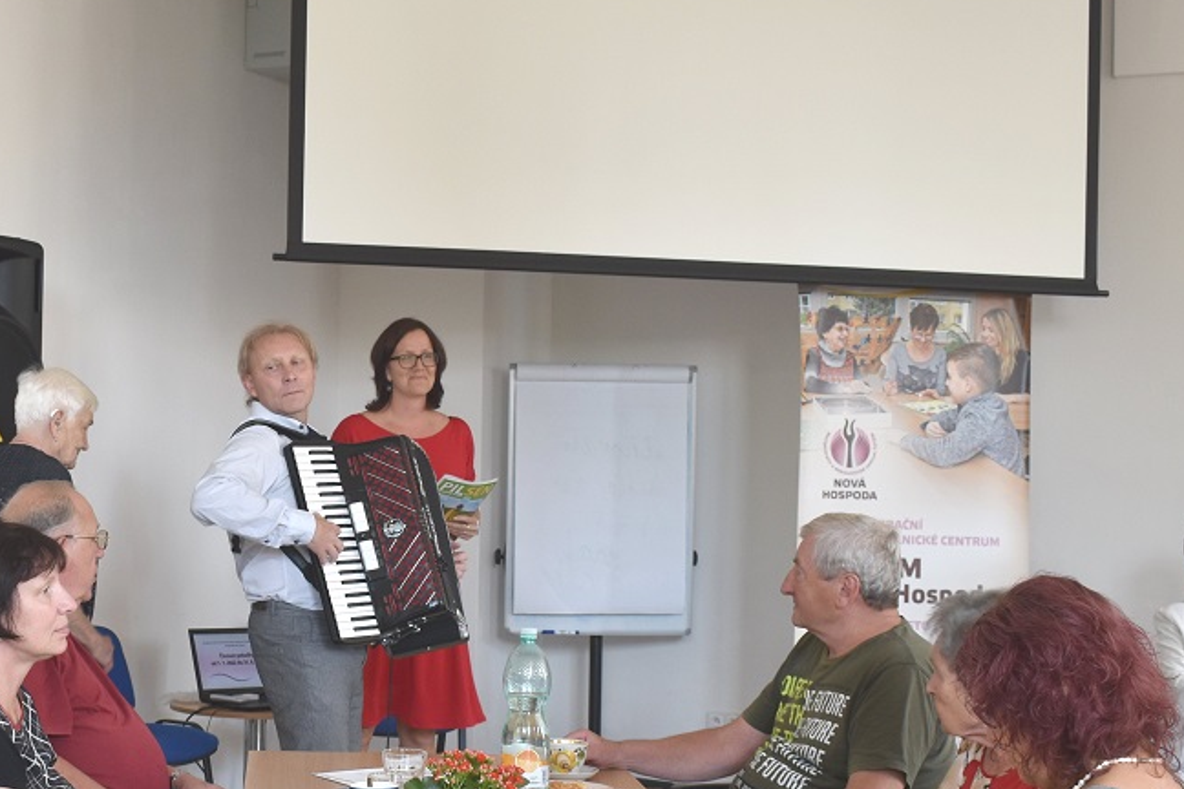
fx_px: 2102
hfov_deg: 30.8
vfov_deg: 21.2
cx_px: 258
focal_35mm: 64
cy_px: 499
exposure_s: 1/80
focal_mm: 23
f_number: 4.5
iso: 400
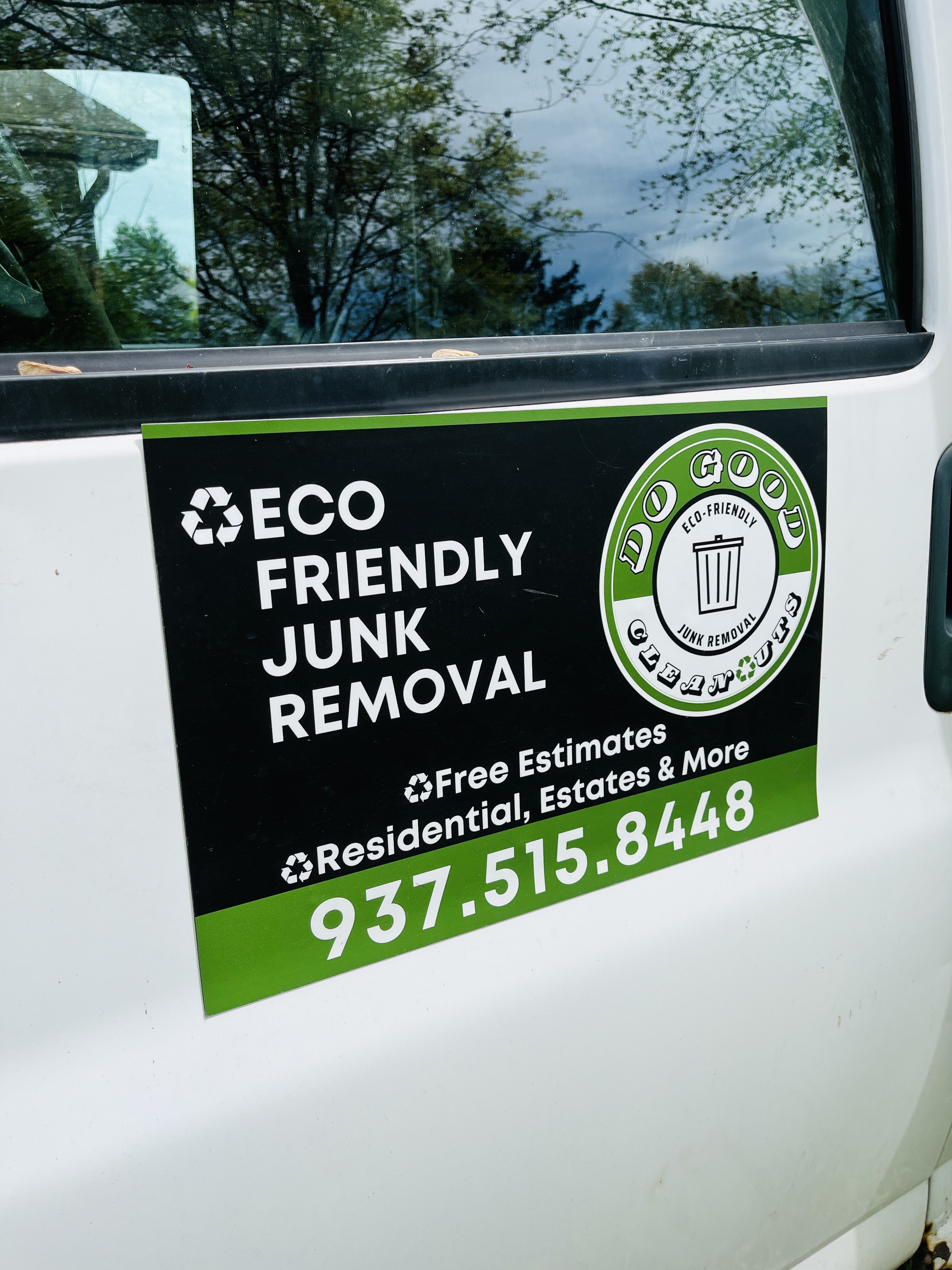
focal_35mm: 26
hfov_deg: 53.1
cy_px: 635
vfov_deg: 67.3
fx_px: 953
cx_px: 476
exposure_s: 1/2410
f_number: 1.6
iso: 50
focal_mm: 5.1
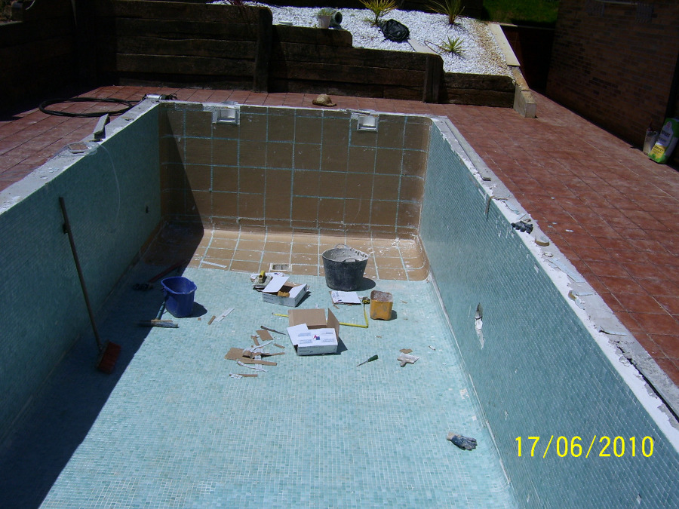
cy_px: 254
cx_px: 340
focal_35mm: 34
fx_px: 667
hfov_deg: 54.0
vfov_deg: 41.8
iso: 80
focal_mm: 5.6
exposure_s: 1/1500
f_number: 4.8
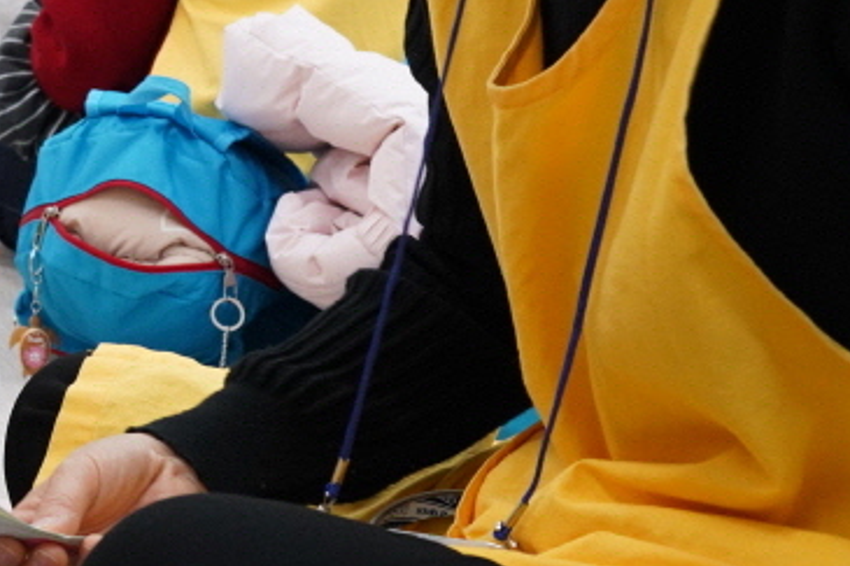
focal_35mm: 102
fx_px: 2407
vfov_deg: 13.4
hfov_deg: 18.6
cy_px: 142
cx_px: -261
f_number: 7.1
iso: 2500
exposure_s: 1/60
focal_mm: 31
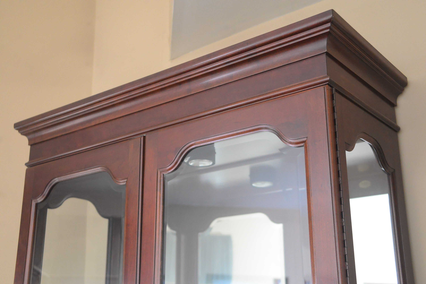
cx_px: 213
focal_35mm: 50
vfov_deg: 27.0
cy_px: 142
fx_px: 592
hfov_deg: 39.6
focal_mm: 50
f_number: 4.8
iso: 5000
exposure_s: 1/60
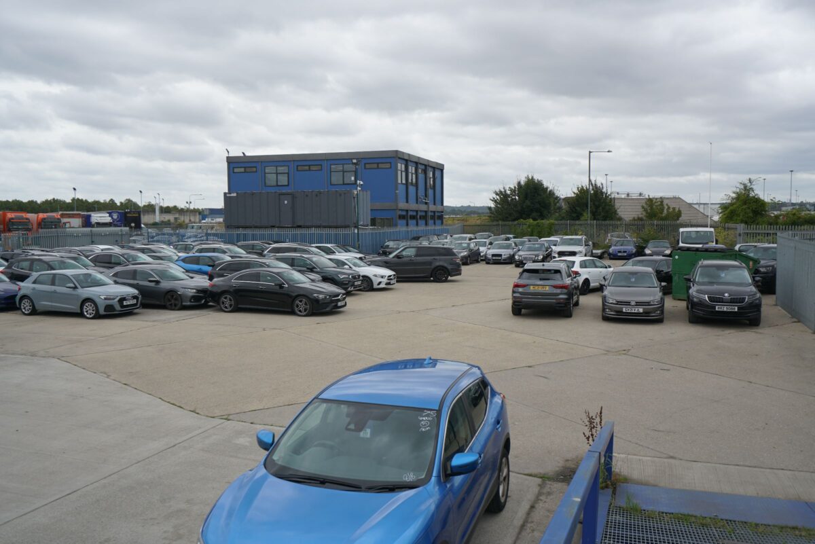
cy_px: 272
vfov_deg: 43.6
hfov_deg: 61.9
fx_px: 679
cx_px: 408
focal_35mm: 30
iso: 100
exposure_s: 1/500
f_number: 5.6
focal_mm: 30
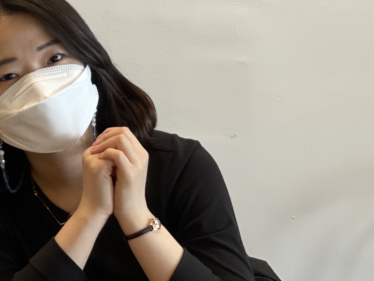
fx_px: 1653
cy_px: 128
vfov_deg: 9.7
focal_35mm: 153
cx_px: -69
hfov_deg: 12.6
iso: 160
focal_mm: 7.5
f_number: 2.2
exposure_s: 1/40
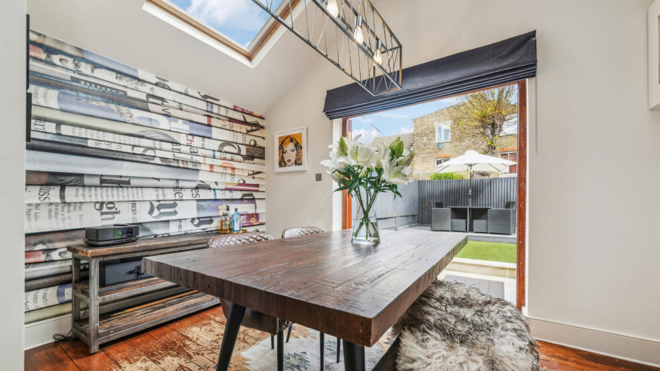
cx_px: 323
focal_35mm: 15
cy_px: 211
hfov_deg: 103.0
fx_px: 263
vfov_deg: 70.2
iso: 320
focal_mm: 14
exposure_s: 1/25
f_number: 8
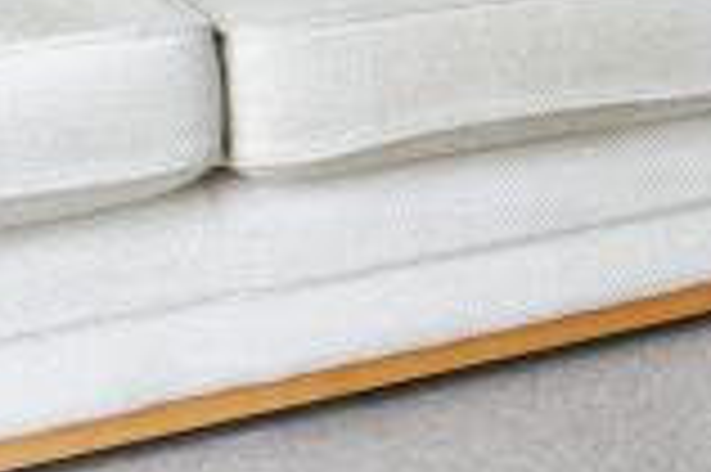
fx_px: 2052
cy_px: -681
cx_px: 814
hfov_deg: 18.8
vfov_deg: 11.0
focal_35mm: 104
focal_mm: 16
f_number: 9
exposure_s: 1/60
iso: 2000
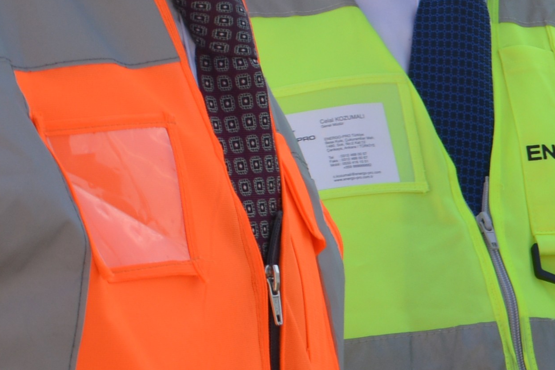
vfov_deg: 6.8
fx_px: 3114
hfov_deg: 9.8
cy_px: 18
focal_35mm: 202
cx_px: 937
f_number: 8
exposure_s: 1/250
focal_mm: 28
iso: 140
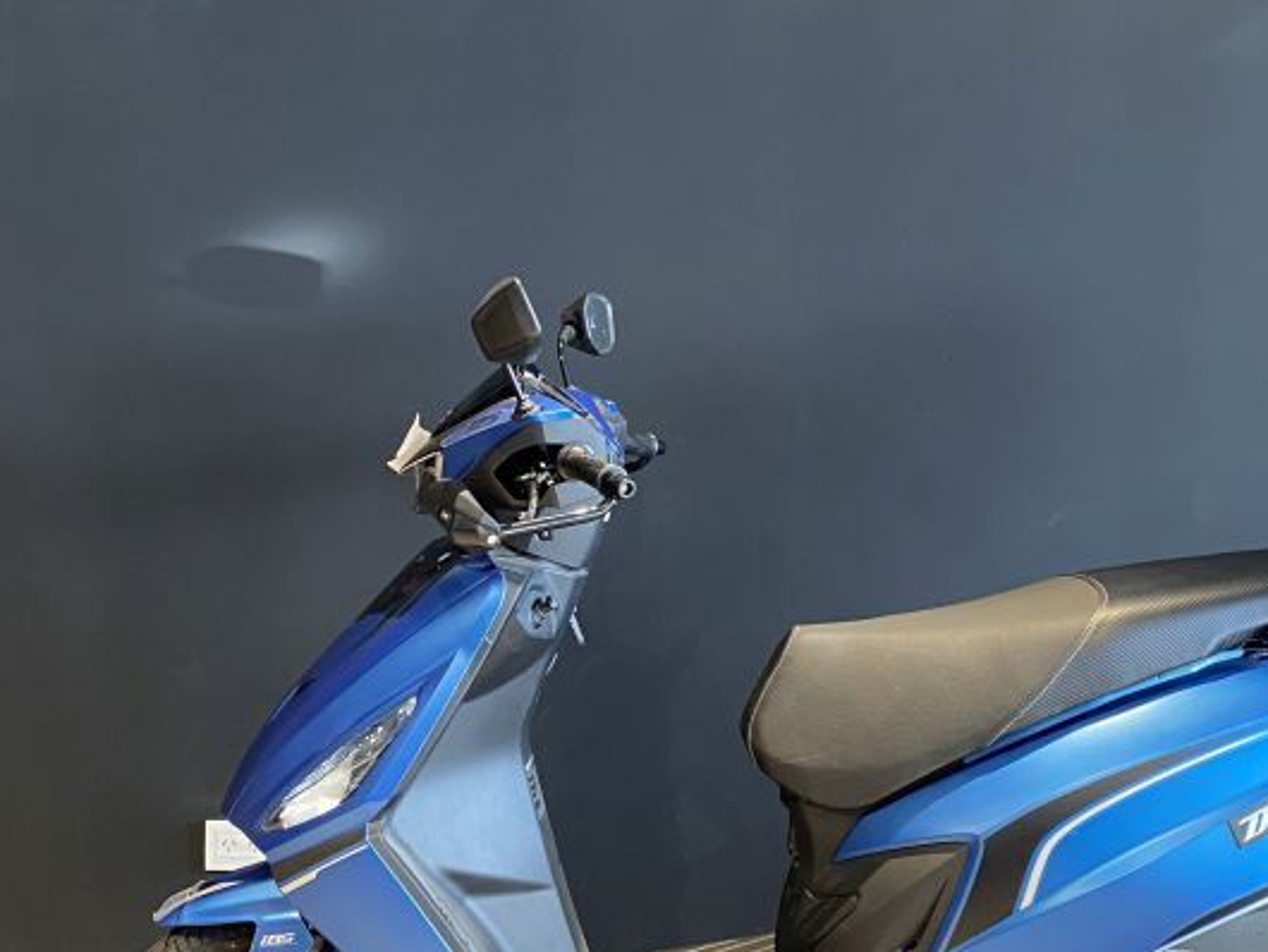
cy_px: 470
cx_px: 746
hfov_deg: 36.7
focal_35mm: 52
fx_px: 1906
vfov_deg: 28.1
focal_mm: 4.25
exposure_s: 1/60
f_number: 1.8
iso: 250
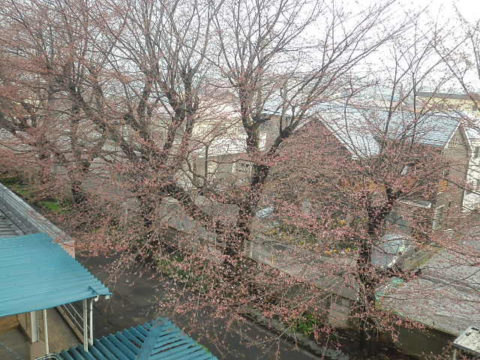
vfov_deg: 42.9
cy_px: 180
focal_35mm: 33
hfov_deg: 55.4
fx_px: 458
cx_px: 240
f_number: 3.7
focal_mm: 5.9
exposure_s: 1/60
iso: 80
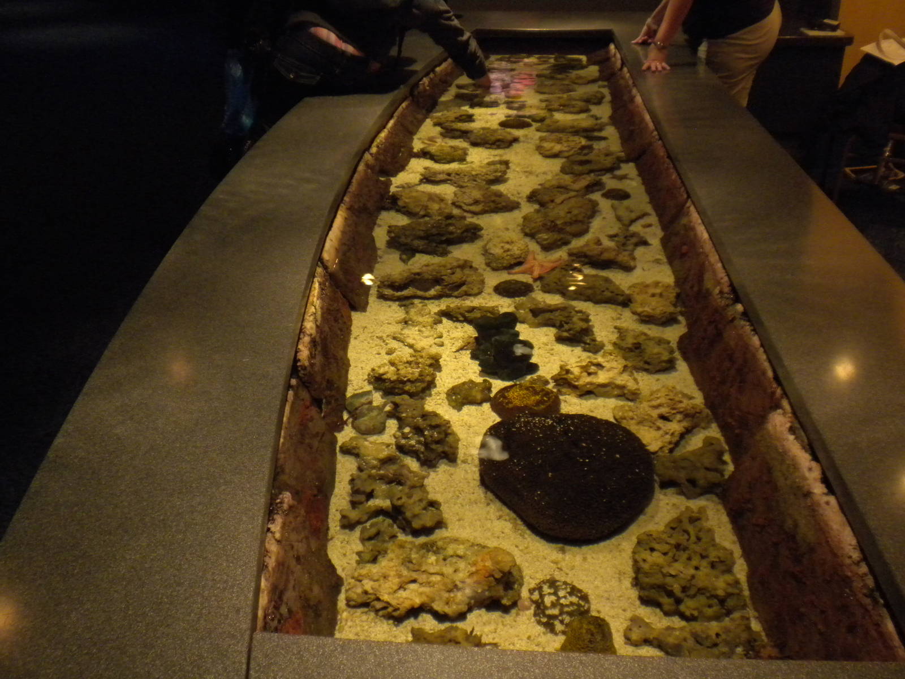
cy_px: 340
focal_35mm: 37
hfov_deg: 50.1
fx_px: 967
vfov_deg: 38.7
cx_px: 452
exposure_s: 1/22.6
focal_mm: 6.6
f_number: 3.5
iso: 400
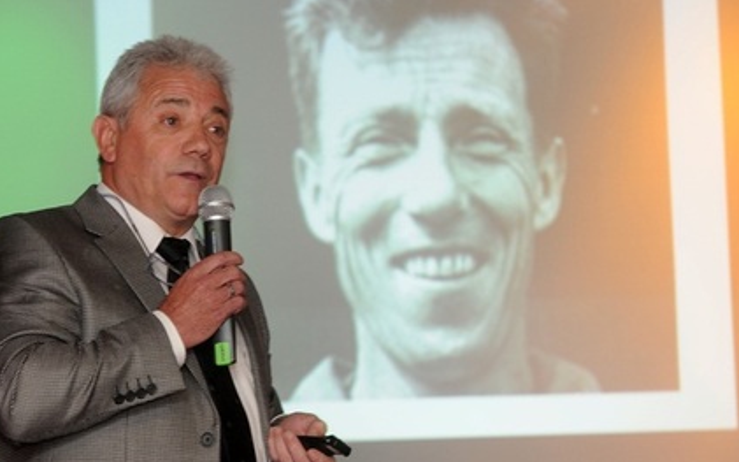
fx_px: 3061
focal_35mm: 152
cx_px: 376
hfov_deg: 13.8
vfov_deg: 8.6
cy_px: 232
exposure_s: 1/100
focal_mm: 140
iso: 640
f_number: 5.6
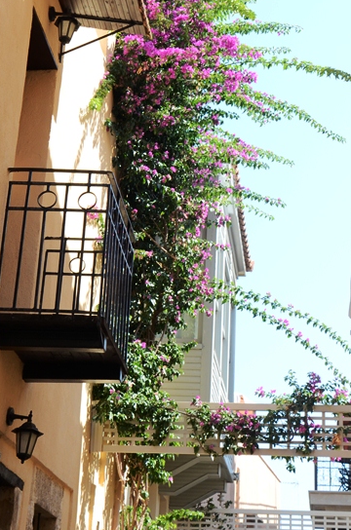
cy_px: 174
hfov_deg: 17.2
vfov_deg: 25.6
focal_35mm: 79
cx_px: 197
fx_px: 1161
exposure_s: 1/200
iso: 200
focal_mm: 28
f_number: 7.1
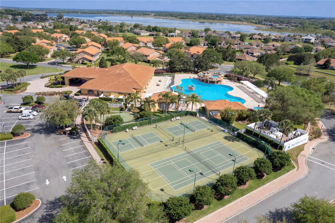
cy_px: 112
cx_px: 168
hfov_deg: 78.6
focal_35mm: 22
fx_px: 205
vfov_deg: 57.2
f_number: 2.8
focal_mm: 8.38
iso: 120
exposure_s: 1/1600
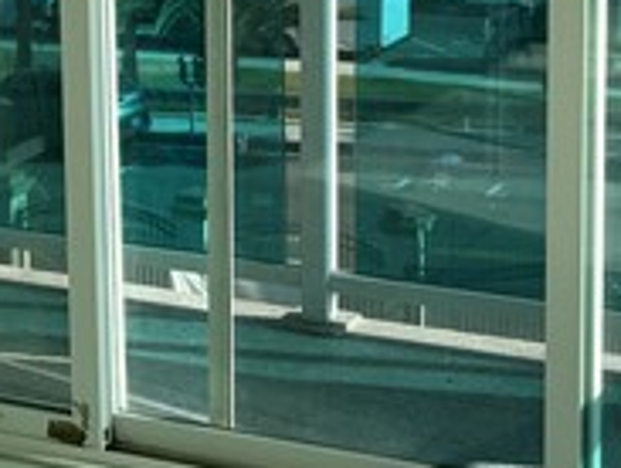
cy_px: 58
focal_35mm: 134
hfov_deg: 14.6
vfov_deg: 11.0
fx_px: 2409
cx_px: 132
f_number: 1.78
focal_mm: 6.76
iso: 80
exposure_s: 1/3413
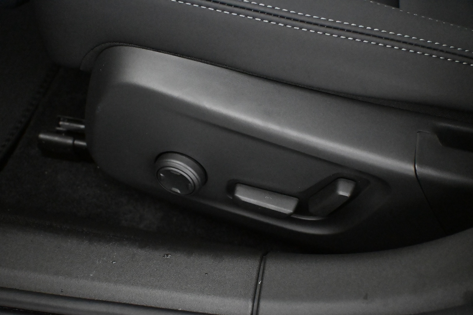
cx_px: 236
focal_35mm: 41
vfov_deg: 32.4
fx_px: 542
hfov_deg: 47.2
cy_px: 158
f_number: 4.5
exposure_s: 1/50
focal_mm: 27.5
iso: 12800
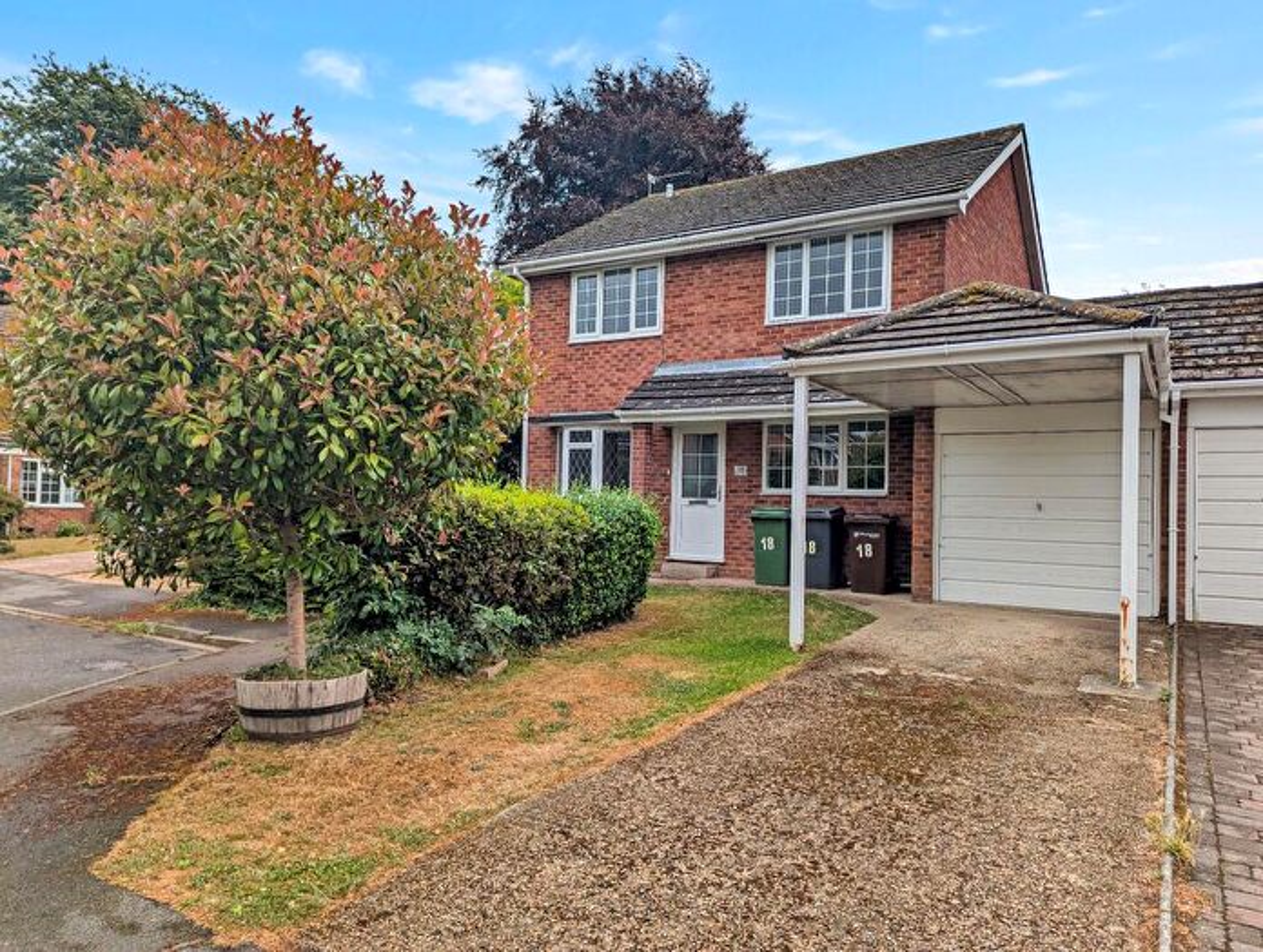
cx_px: 632
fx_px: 877
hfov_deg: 71.5
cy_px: 476
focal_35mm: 24
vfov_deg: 57.0
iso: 46
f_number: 1.85
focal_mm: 6.81
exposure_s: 1/1715
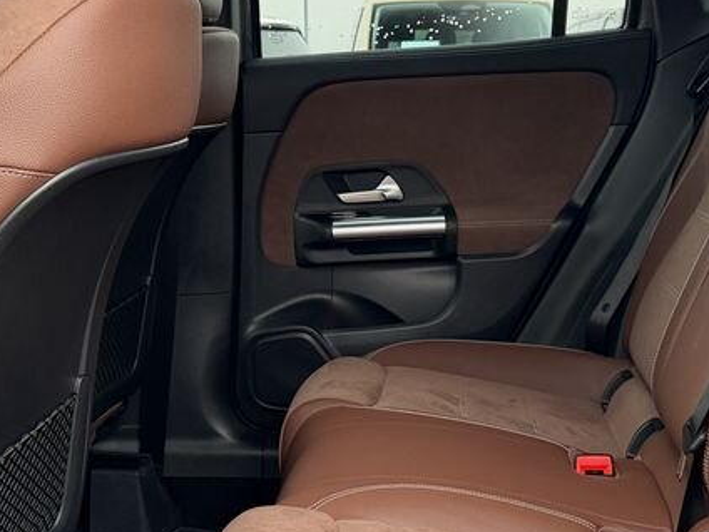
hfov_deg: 33.2
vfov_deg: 25.2
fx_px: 1188
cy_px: 259
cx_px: 336
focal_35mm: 58
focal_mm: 6.76
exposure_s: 1/121
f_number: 1.78
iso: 200
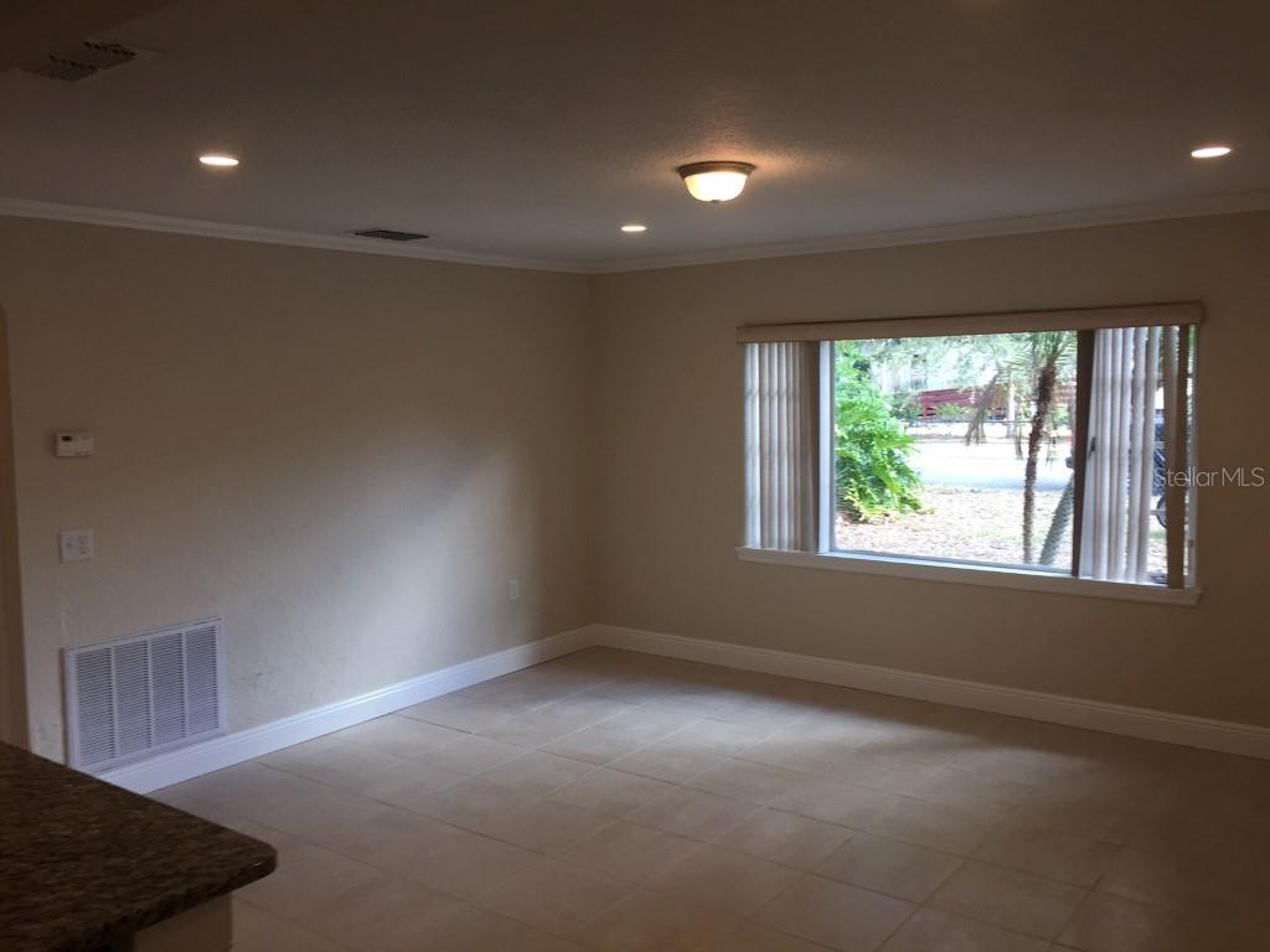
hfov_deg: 61.7
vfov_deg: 48.2
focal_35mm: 29
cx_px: 635
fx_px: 1064
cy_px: 476
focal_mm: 4.15
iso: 40
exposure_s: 1/60
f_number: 2.2
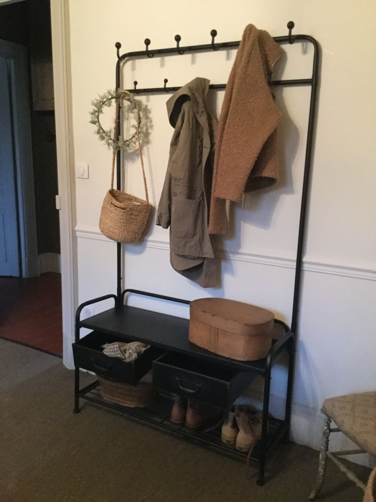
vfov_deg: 58.4
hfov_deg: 45.4
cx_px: 188
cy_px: 251
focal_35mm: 31
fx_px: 449
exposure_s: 1/17
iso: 320
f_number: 2.4
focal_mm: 3.3
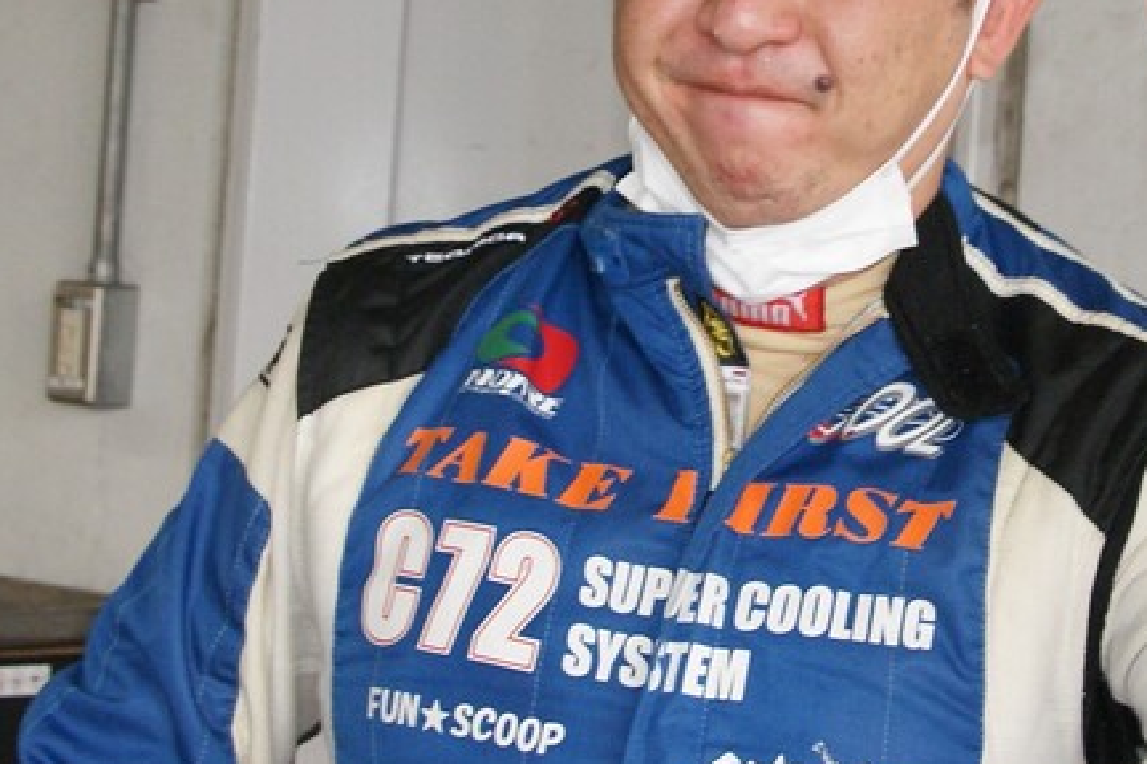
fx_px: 1912
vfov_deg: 22.3
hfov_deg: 33.3
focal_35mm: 60
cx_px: 693
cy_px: 162
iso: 400
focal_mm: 24
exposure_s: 1/60
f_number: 5.6
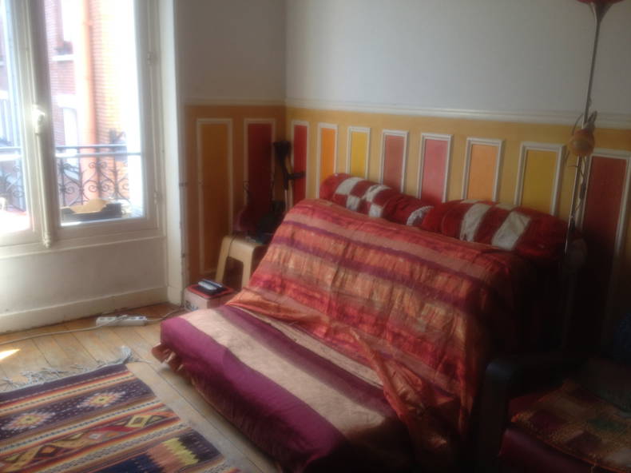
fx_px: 638
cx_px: 316
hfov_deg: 52.6
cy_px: 236
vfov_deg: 40.7
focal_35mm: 35
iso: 64
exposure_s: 1/60
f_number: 2.4
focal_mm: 4.28
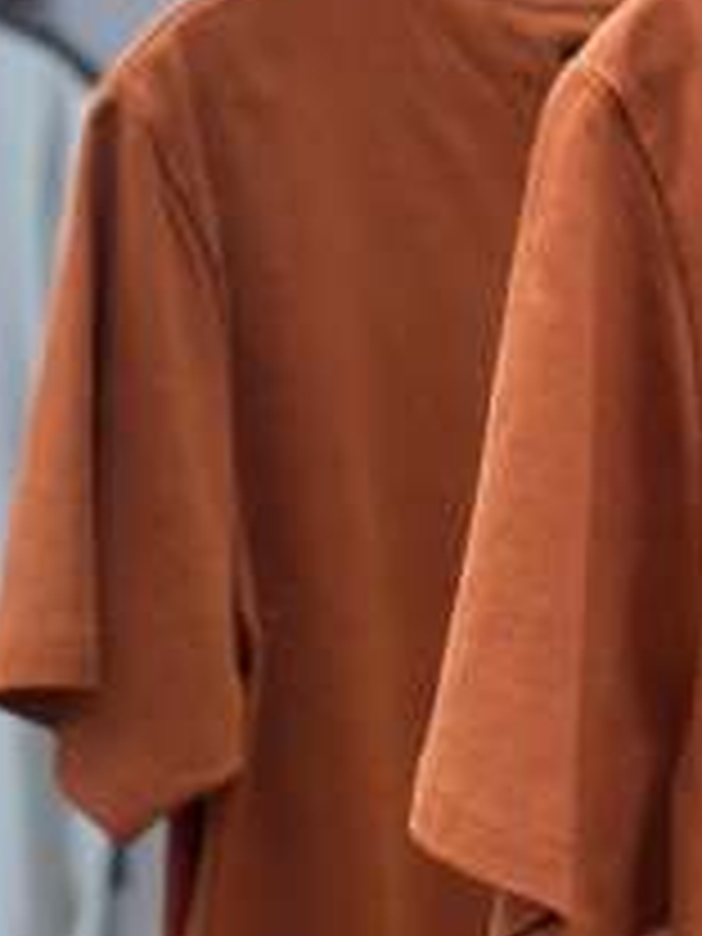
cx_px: 1143
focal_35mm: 185
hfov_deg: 7.8
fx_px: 5002
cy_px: 1008
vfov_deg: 10.6
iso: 160
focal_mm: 6.86
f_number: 1.78
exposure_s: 1/60
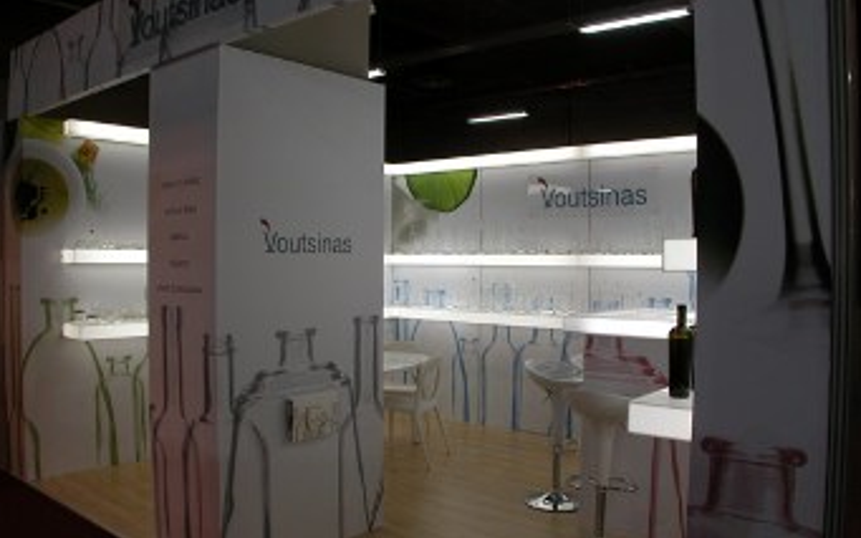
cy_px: 269
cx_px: 422
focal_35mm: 37
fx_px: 868
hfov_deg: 52.8
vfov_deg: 34.4
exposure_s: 1/30
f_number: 5.6
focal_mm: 8.9
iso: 100
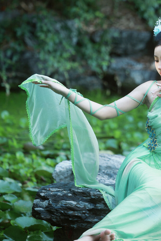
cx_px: 129
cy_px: 71
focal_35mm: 261
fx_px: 1751
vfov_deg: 7.9
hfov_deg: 5.3
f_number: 2.8
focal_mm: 147
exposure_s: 1/125
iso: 160
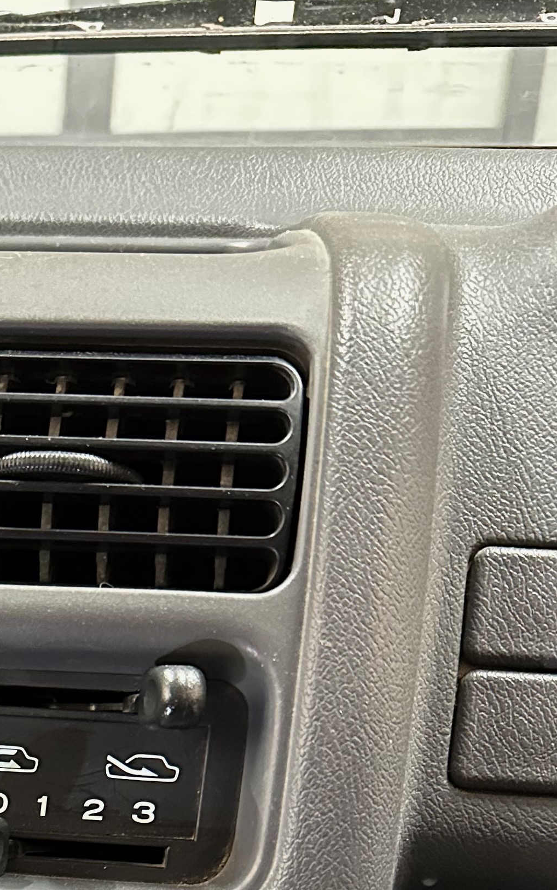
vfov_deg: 28.1
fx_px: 1530
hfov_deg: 18.9
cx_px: -190
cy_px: 1087
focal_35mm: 63
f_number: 1.78
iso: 800
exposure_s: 1/40
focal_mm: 6.86
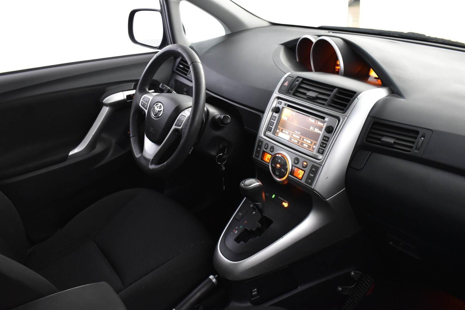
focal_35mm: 33
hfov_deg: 57.2
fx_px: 426
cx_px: 232
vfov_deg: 40.0
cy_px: 155
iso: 1250
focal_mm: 22
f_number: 5.6
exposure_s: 1/8
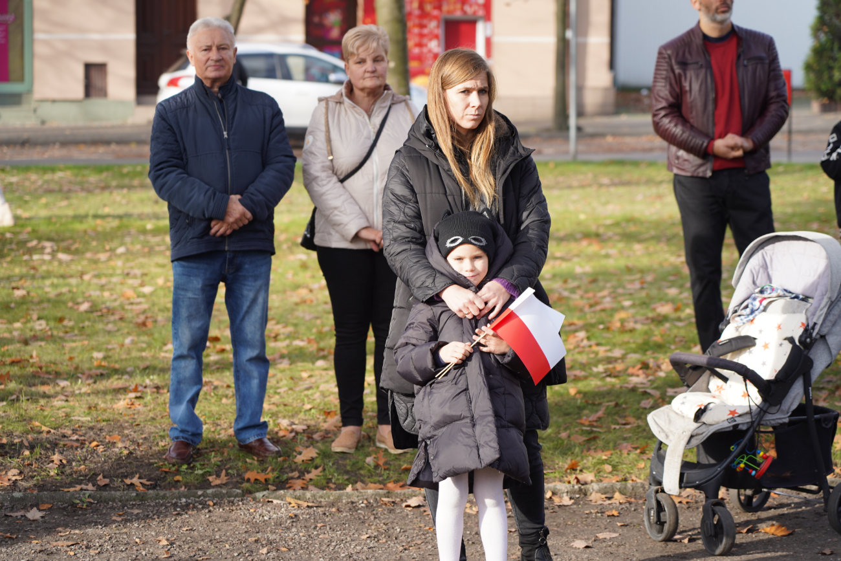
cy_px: 280
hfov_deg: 19.5
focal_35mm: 105
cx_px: 420
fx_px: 2453
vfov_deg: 13.0
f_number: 4.5
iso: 100
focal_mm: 105
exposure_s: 1/160
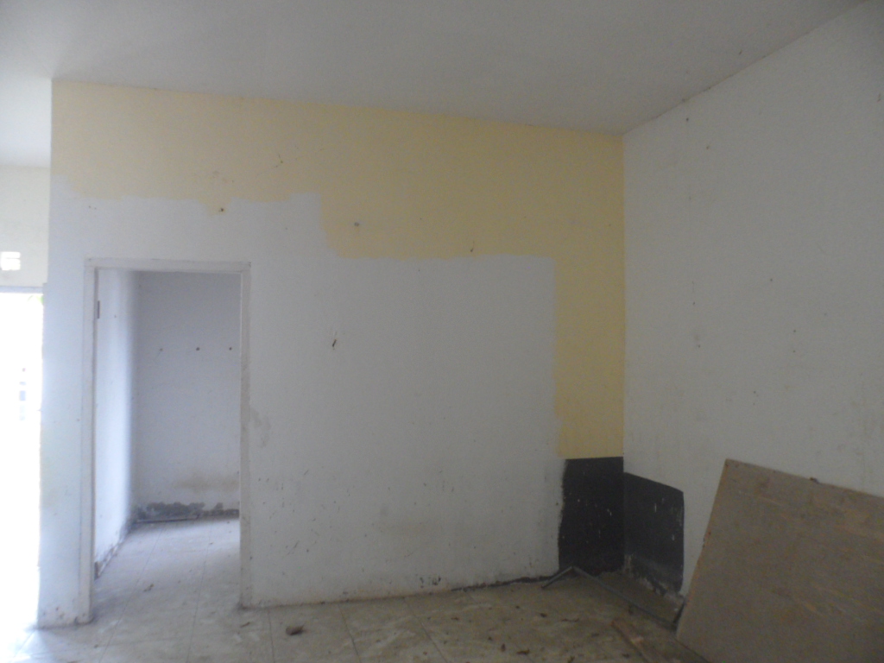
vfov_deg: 53.1
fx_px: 664
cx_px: 442
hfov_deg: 67.3
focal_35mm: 26
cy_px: 332
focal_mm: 4.9
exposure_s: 1/45
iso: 240
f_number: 3.3
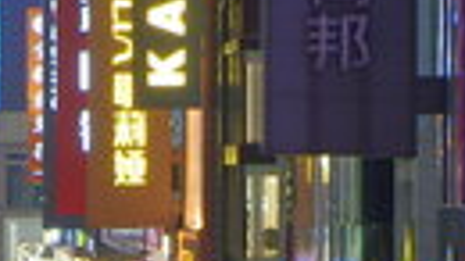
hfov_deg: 4.2
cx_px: -43
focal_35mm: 519
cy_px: 479
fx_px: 6397
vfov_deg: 2.3
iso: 160
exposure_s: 1
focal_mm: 60
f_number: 16
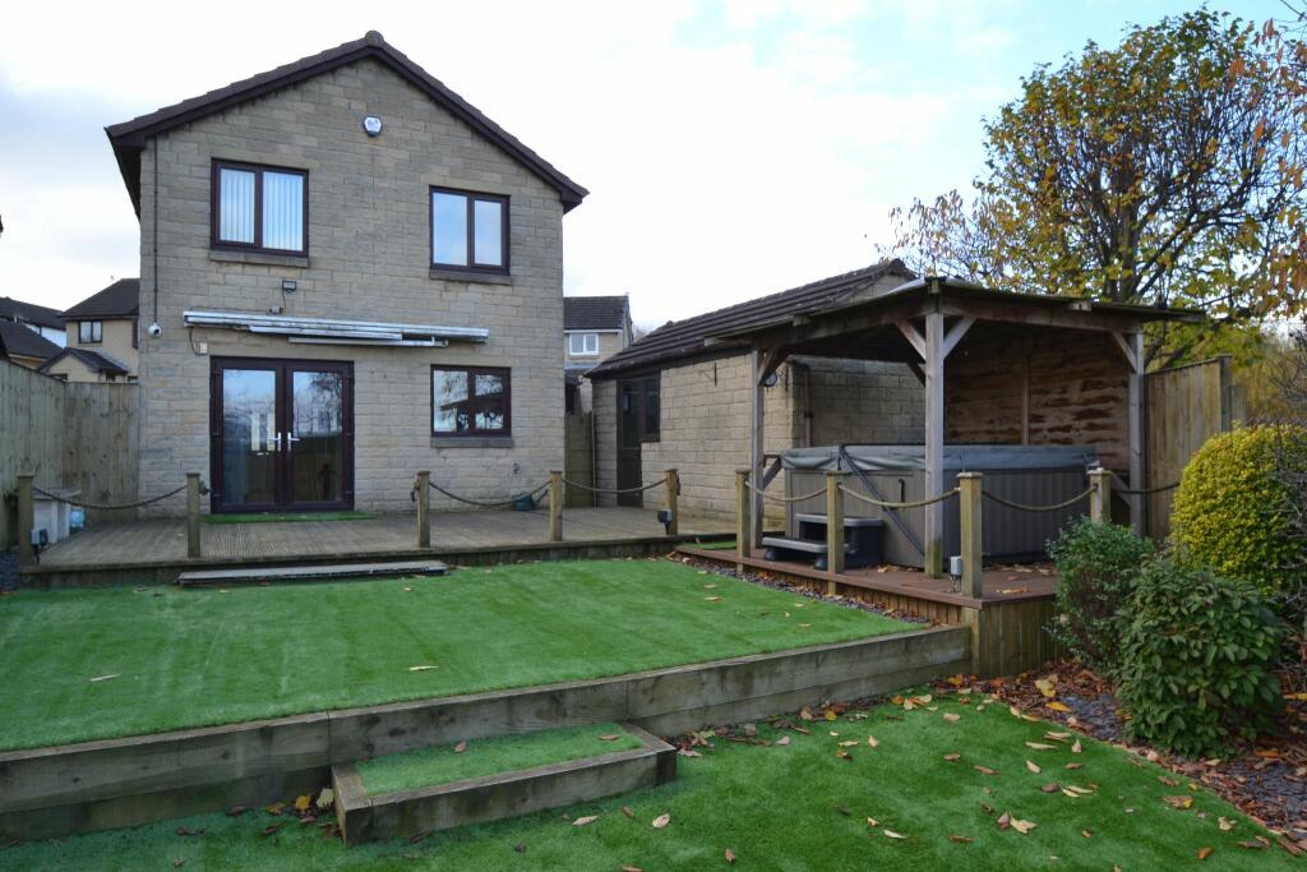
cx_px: 654
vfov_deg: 56.2
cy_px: 436
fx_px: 817
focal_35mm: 22
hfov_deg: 77.3
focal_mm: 15
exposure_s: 1/125
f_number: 5.6
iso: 200
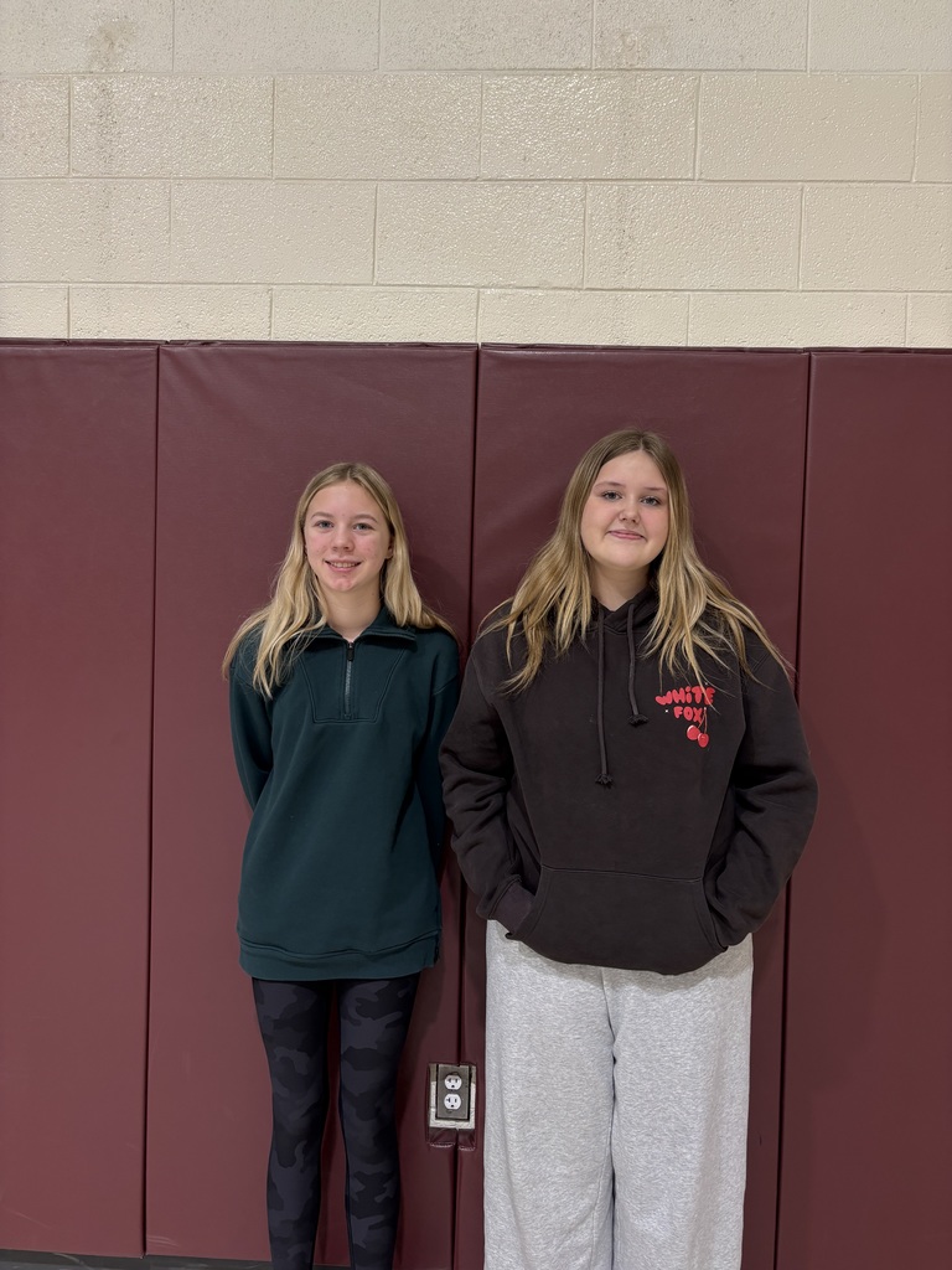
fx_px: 953
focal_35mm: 26
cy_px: 635
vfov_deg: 67.3
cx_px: 476
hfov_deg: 53.1
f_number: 1.6
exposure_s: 1/60
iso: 100
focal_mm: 5.96
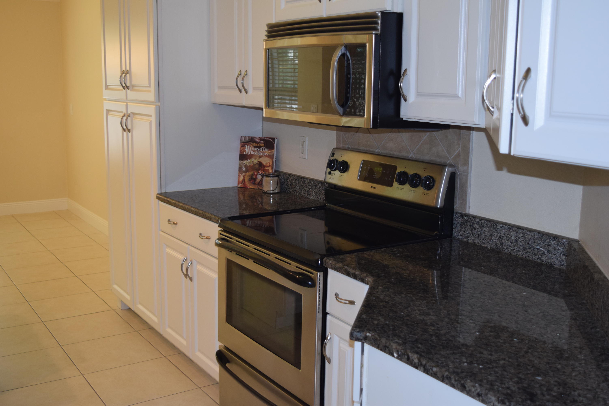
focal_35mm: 40
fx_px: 685
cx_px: 304
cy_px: 203
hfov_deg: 47.9
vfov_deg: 33.0
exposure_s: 1/80
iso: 800
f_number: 4.5
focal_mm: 27
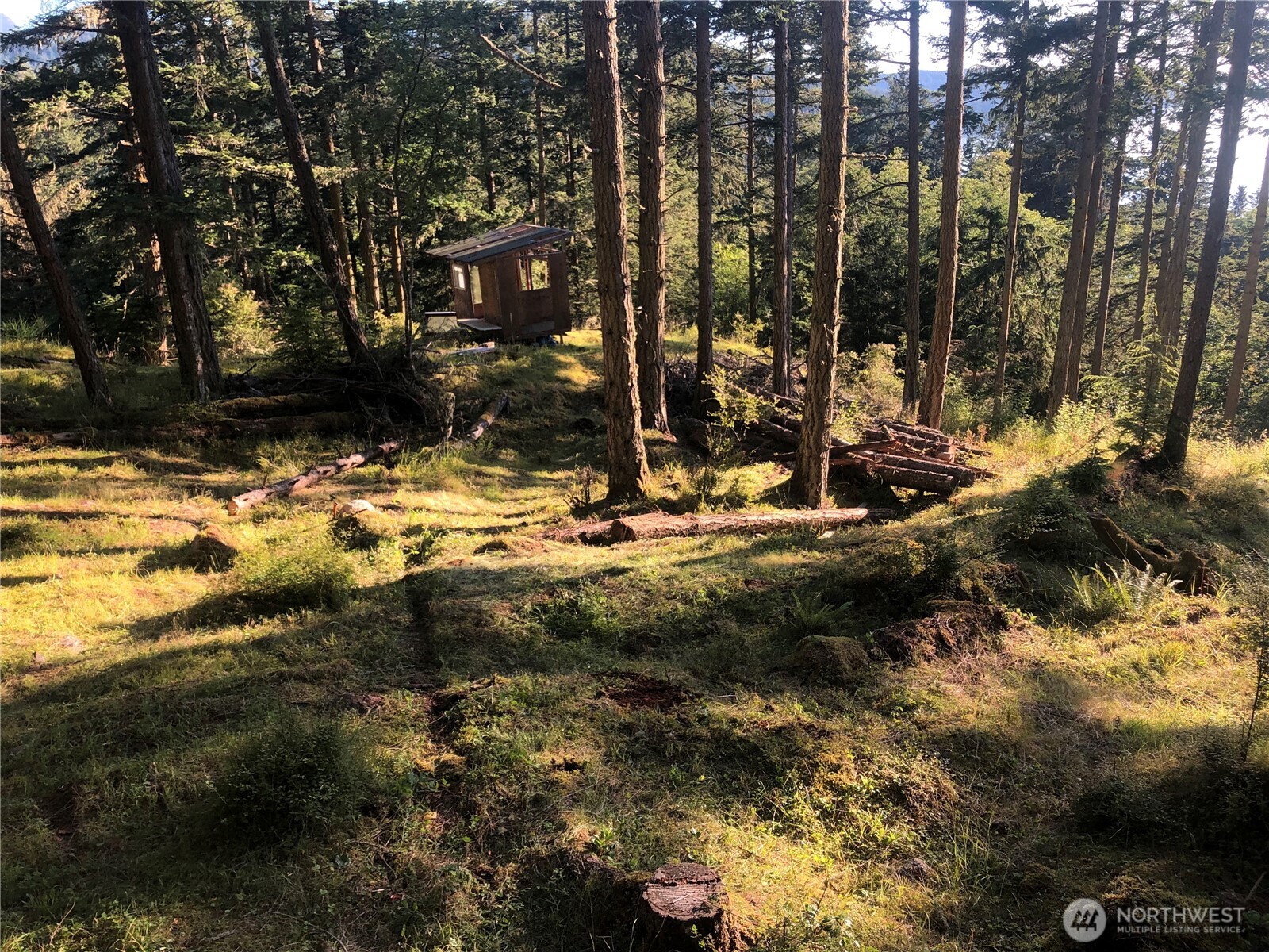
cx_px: 634
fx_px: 1026
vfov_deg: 49.7
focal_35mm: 28
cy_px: 476
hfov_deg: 63.4
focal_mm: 3.99
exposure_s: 1/284
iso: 20
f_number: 1.8
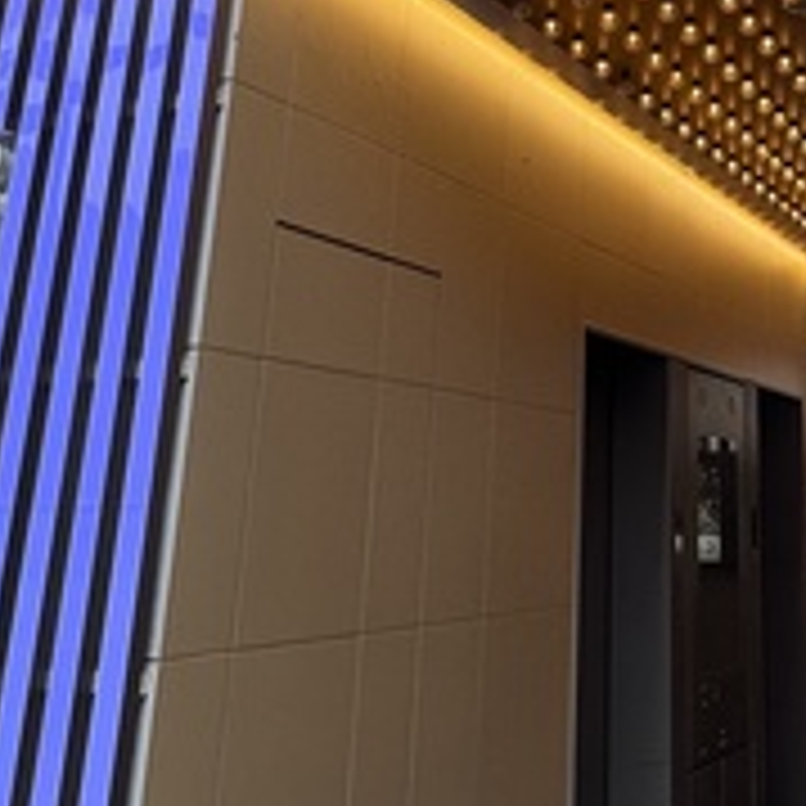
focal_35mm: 49
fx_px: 1291
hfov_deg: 33.5
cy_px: 54
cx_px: 664
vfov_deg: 32.6
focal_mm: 2.22
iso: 40
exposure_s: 1/113
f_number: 2.2
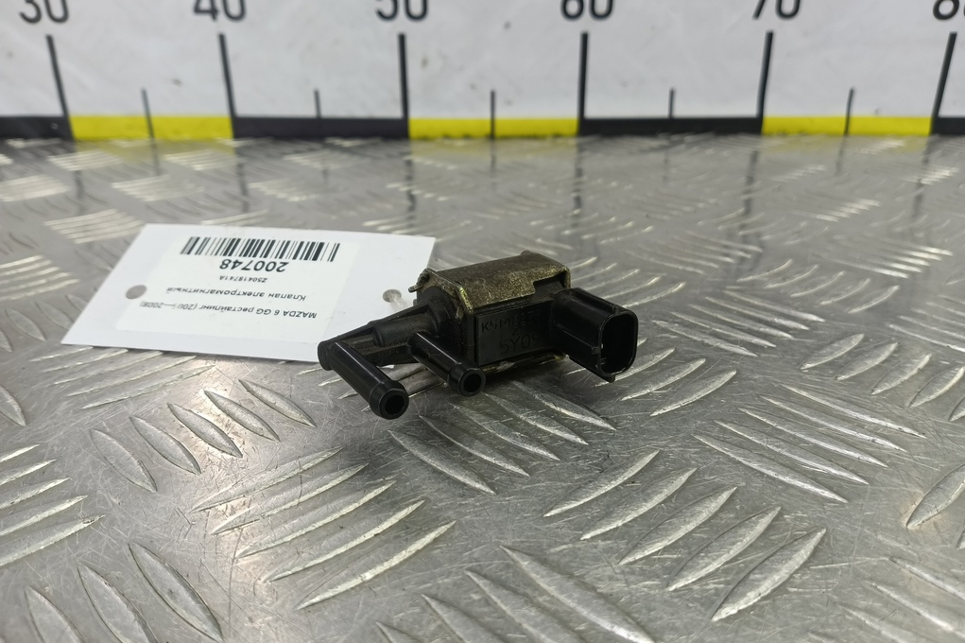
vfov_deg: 53.1
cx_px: 483
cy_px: 326
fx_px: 643
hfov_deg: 73.8
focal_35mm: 24
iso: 113
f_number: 1.6
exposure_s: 1/50
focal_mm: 4.11
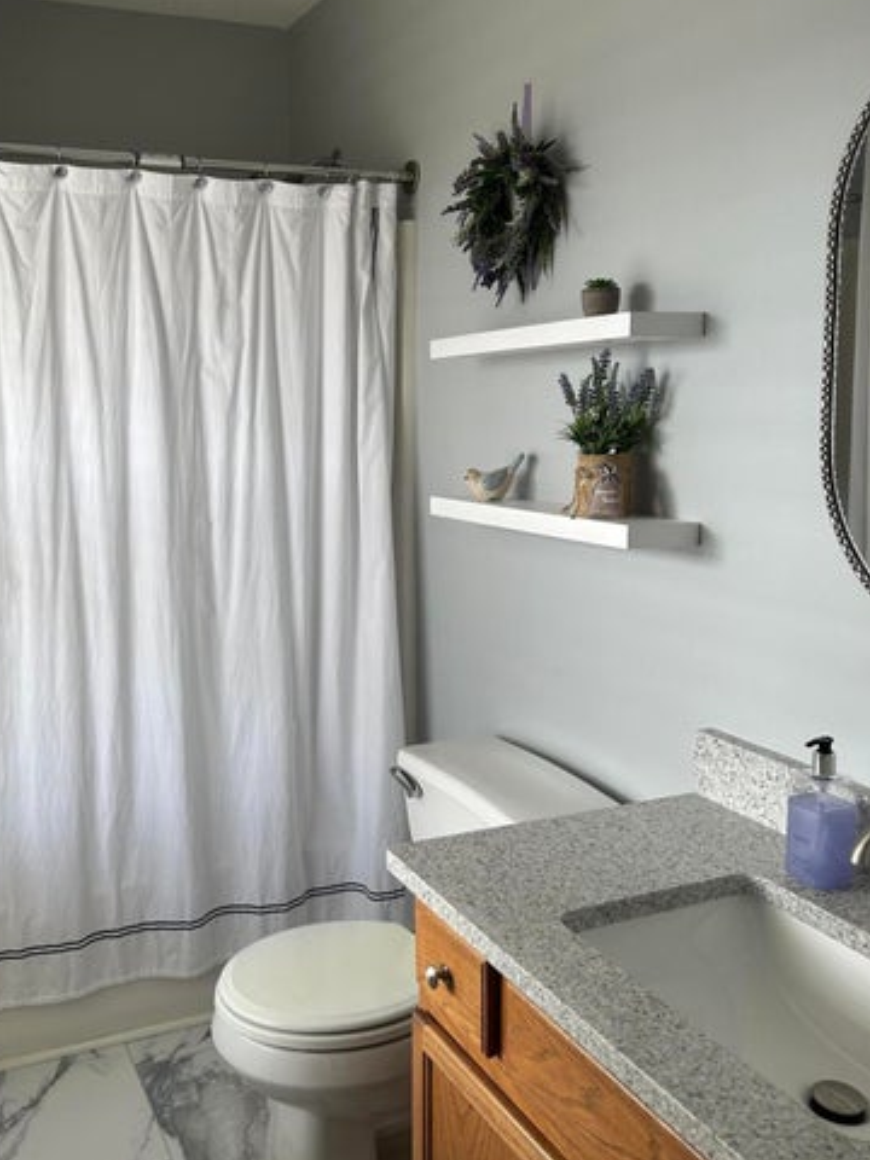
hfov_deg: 43.7
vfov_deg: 56.8
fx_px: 1072
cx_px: 312
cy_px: 541
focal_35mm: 32
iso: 80
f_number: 1.78
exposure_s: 1/120
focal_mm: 6.86
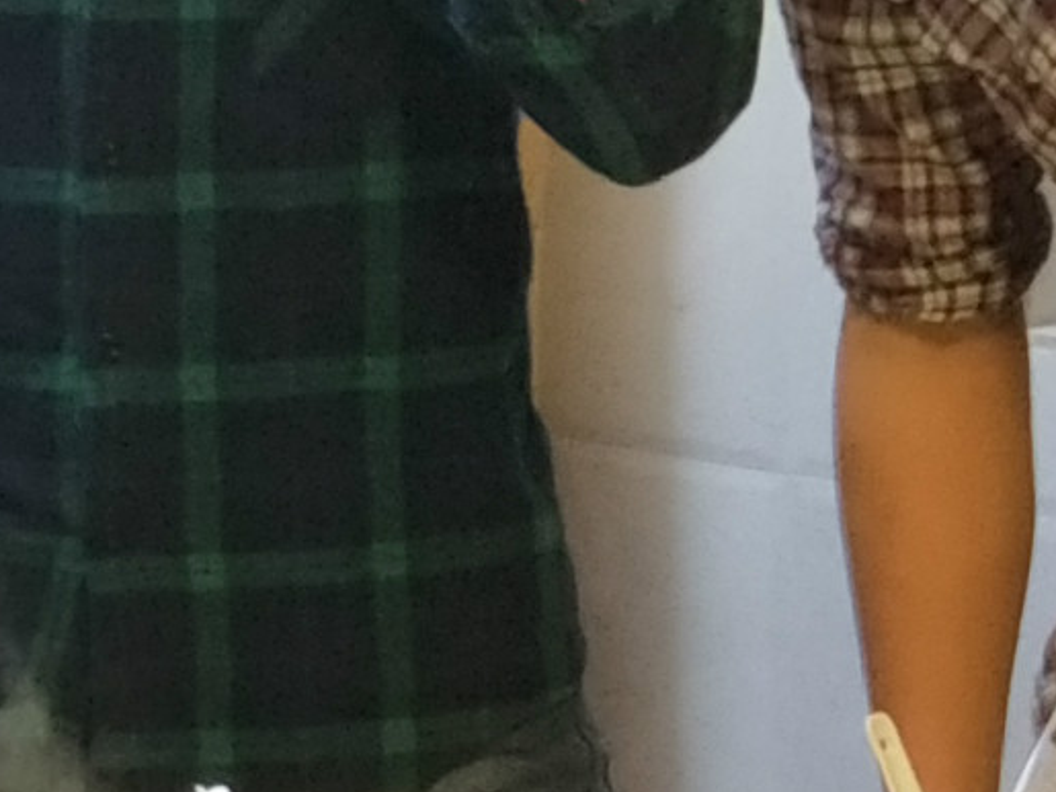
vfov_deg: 8.7
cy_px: 377
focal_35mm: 170
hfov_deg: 10.9
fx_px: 5185
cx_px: -830
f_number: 1.7
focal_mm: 4.27
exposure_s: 1/33
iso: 218
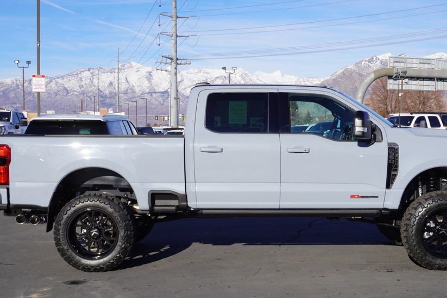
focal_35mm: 56
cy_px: 184
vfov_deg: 24.2
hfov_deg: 35.6
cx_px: 244
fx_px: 696
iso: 100
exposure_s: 1/160
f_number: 11
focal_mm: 30
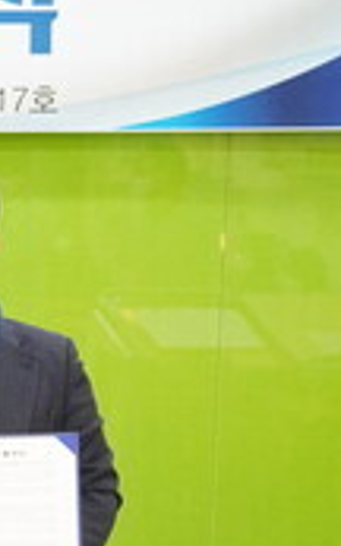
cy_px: 335
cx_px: -423
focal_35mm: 106
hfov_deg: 10.8
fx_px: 1577
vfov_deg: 19.6
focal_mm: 20
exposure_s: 1/125
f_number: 4
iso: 2500
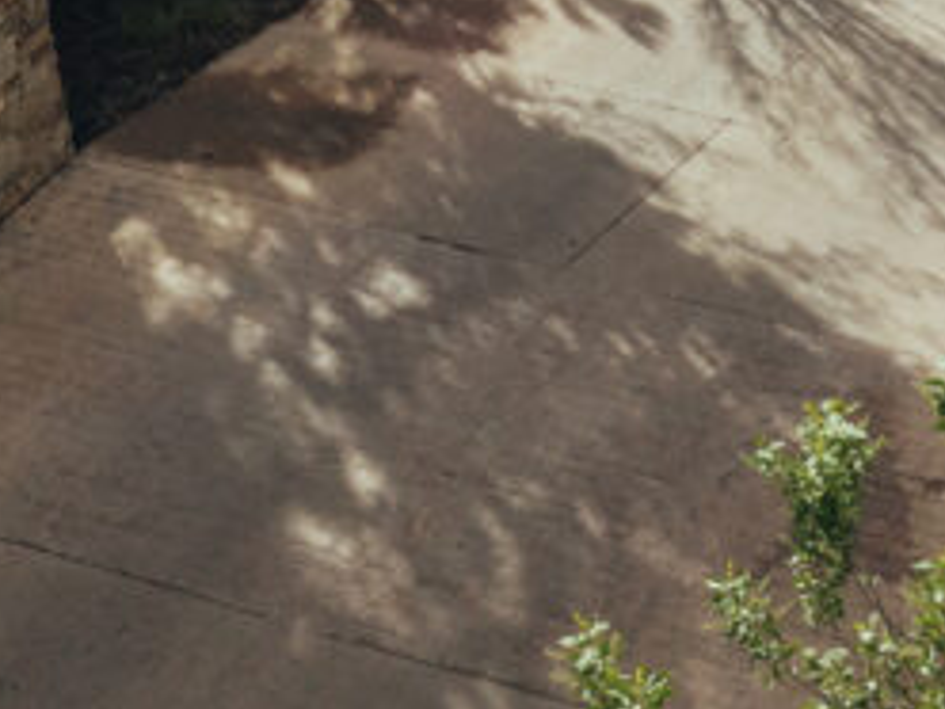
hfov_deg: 19.8
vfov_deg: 13.3
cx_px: 427
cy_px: -623
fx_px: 2703
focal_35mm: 99
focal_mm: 12.29
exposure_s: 1/1600
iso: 400
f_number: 6.3
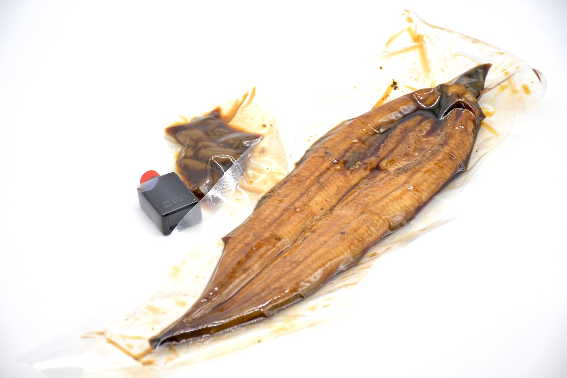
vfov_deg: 13.0
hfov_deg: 19.5
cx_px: 284
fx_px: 1654
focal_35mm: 105
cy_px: 189
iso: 400
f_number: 5.3
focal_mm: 70
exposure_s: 1/250
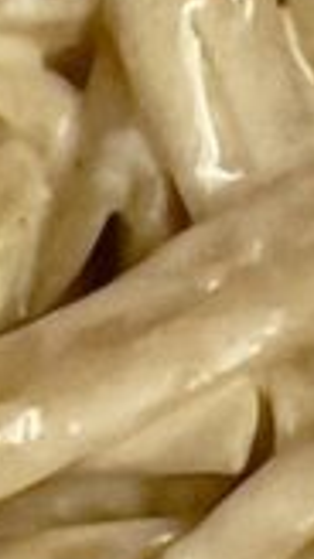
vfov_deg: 6.1
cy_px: 767
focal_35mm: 353
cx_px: -843
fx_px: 5236
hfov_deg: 3.3
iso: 200
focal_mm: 6
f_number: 2
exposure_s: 1/121
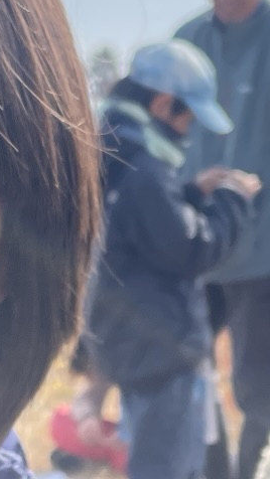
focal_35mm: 119
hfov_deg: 10.0
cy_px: 252
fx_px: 1514
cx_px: -85
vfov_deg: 18.0
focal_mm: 4.2
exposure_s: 1/2353
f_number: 1.6
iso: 32
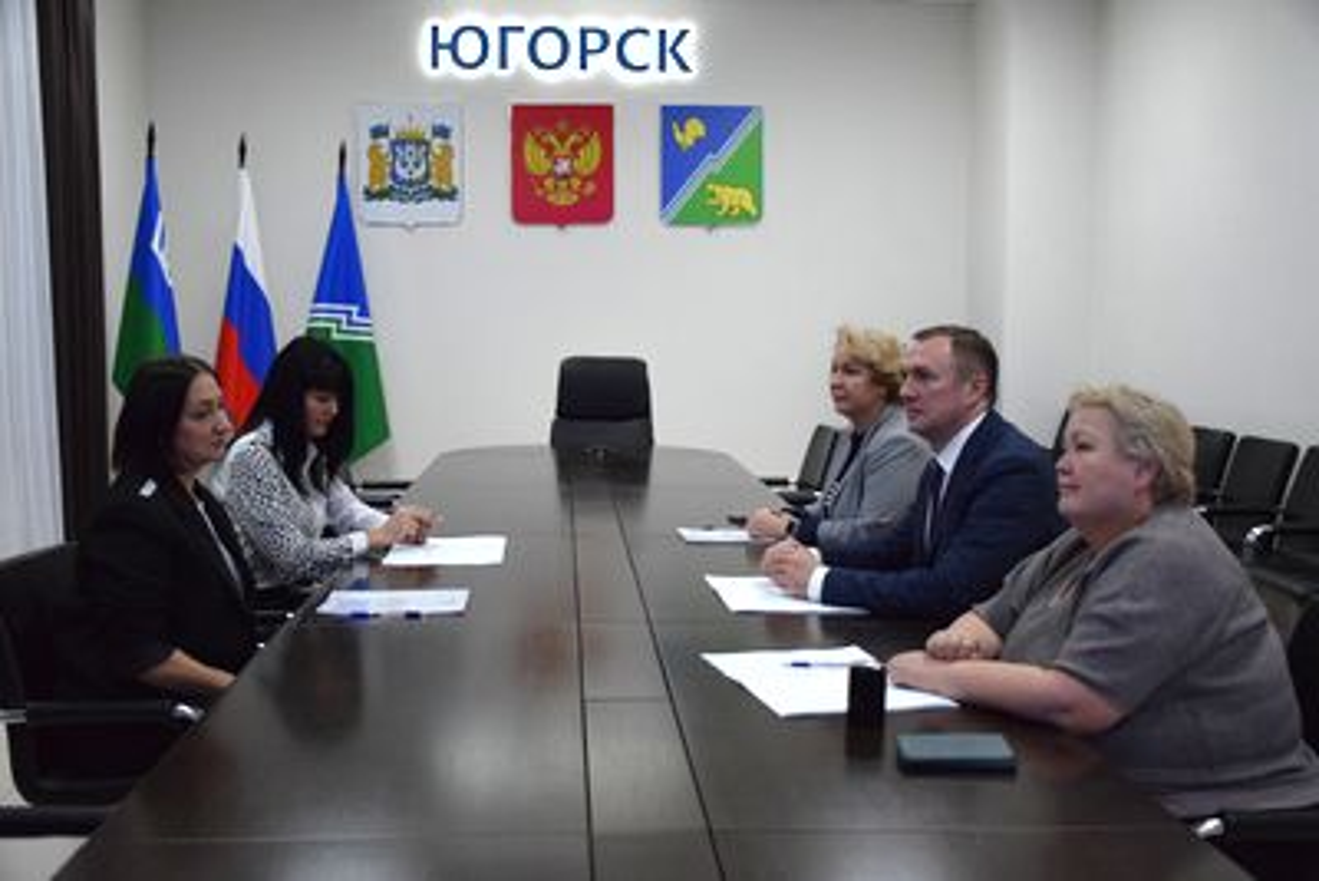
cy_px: 440
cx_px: 660
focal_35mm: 78
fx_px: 2859
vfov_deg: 17.5
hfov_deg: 26.0
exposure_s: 1/500
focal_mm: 52
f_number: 4.8
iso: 2500
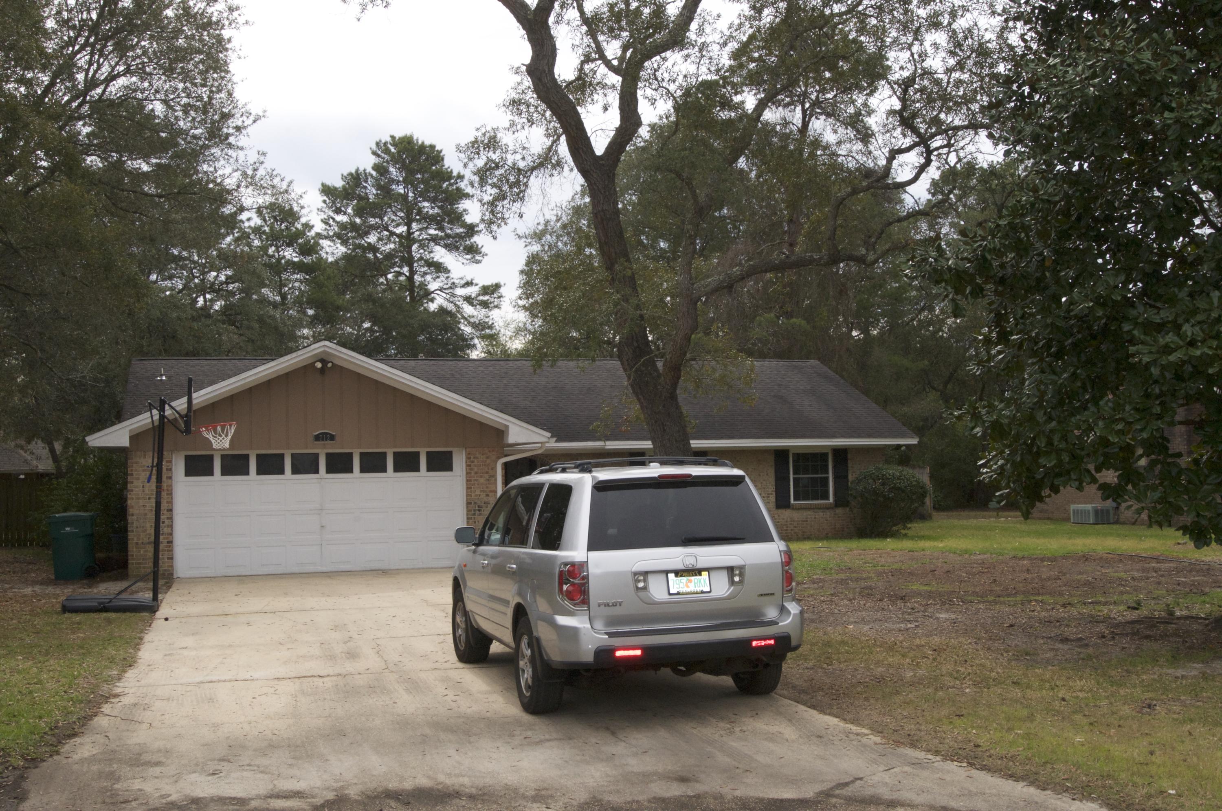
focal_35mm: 39
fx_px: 1322
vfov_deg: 34.1
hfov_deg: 49.6
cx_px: 611
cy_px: 406
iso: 800
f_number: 18
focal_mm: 26
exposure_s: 1/250
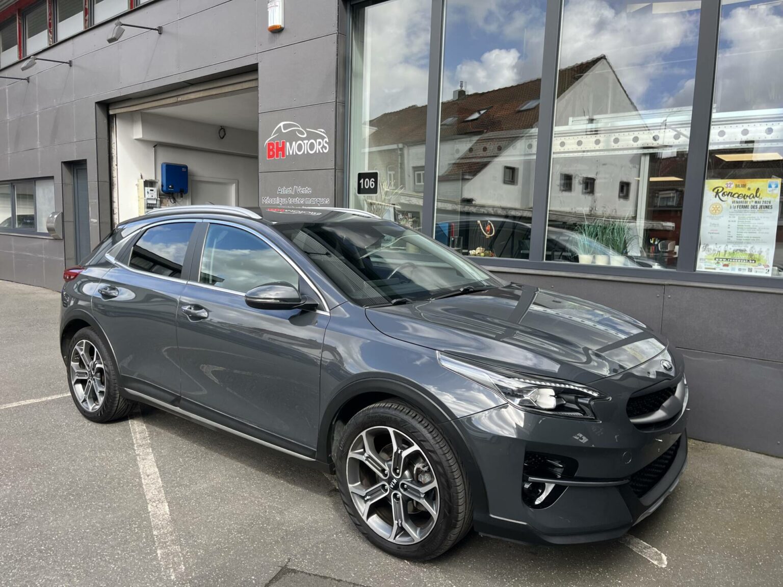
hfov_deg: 67.3
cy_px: 294
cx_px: 392
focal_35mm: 26
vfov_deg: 53.1
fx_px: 588
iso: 50
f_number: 1.6
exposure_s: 1/602
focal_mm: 5.1
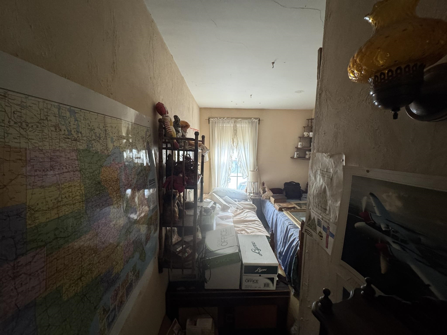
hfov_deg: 102.1
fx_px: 181
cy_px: 168
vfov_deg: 85.7
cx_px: 224
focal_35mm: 14
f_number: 2.2
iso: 500
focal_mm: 2.22
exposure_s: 1/60
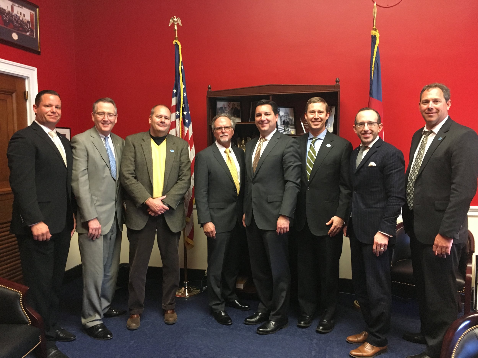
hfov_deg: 61.7
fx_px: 400
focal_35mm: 29
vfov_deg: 48.2
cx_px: 239
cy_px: 179
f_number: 2.2
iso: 200
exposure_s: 1/20
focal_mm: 4.15
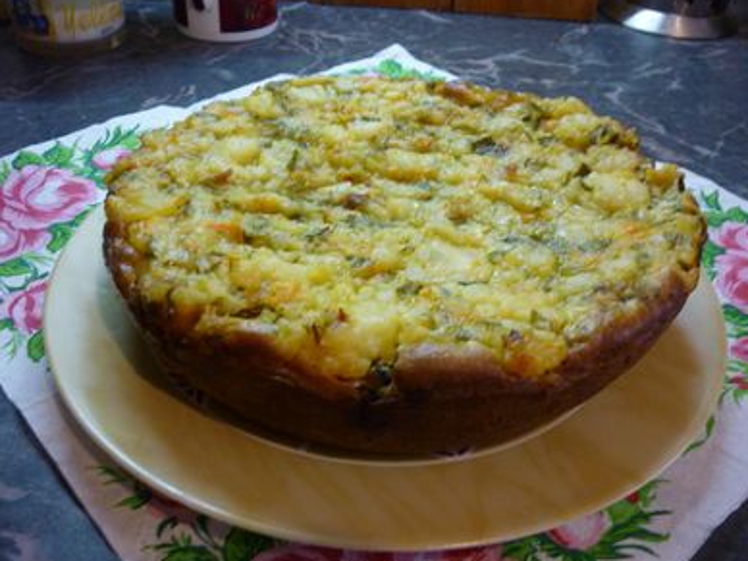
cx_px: 384
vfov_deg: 41.8
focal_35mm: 34
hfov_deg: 54.0
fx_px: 735
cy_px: 278
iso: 320
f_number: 2.8
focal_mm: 5.5
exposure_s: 1/30
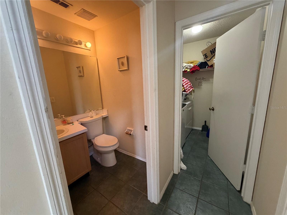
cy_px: 108
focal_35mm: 14
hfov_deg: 102.1
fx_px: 116
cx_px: 144
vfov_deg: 85.7
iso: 400
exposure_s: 1/60
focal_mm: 2.22
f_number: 2.2
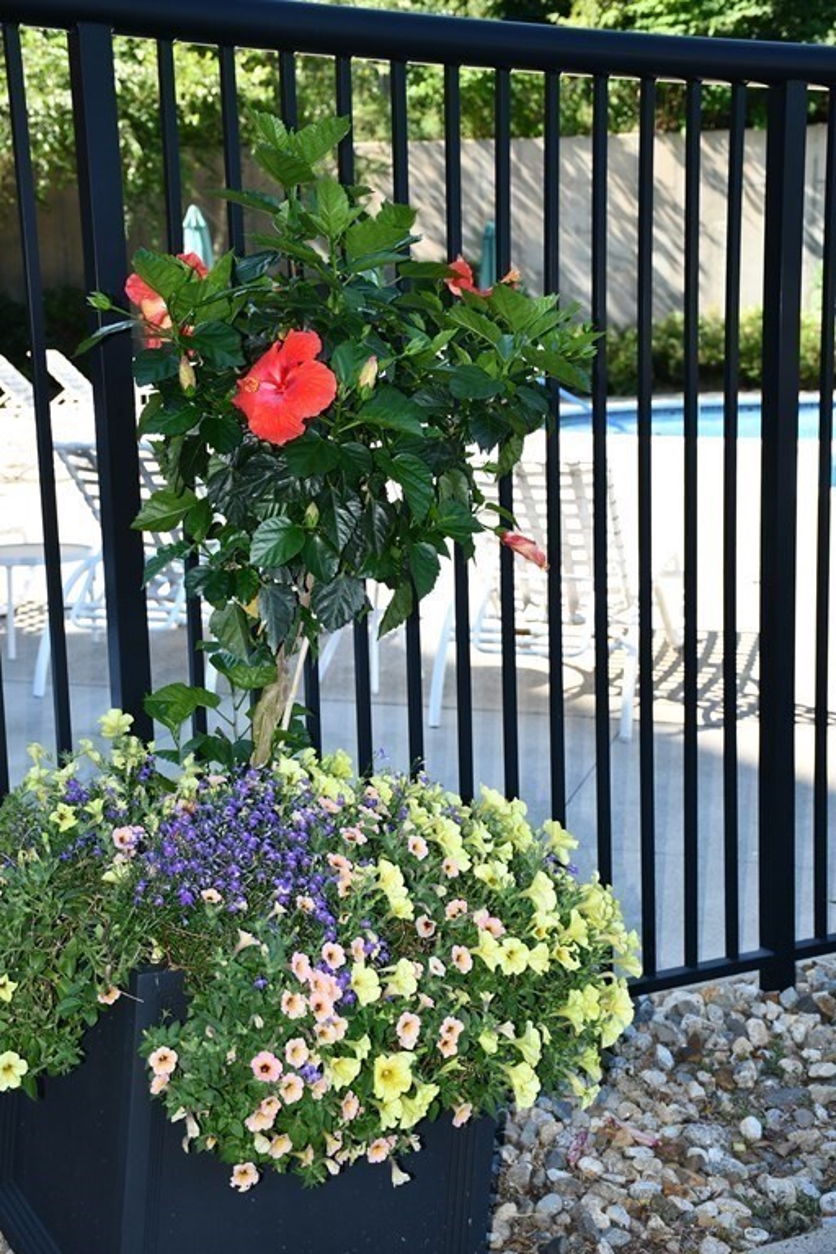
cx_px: 418
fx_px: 1776
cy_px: 627
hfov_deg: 26.5
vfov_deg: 38.9
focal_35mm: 51
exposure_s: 1/200
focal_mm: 34
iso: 160
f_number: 4.2
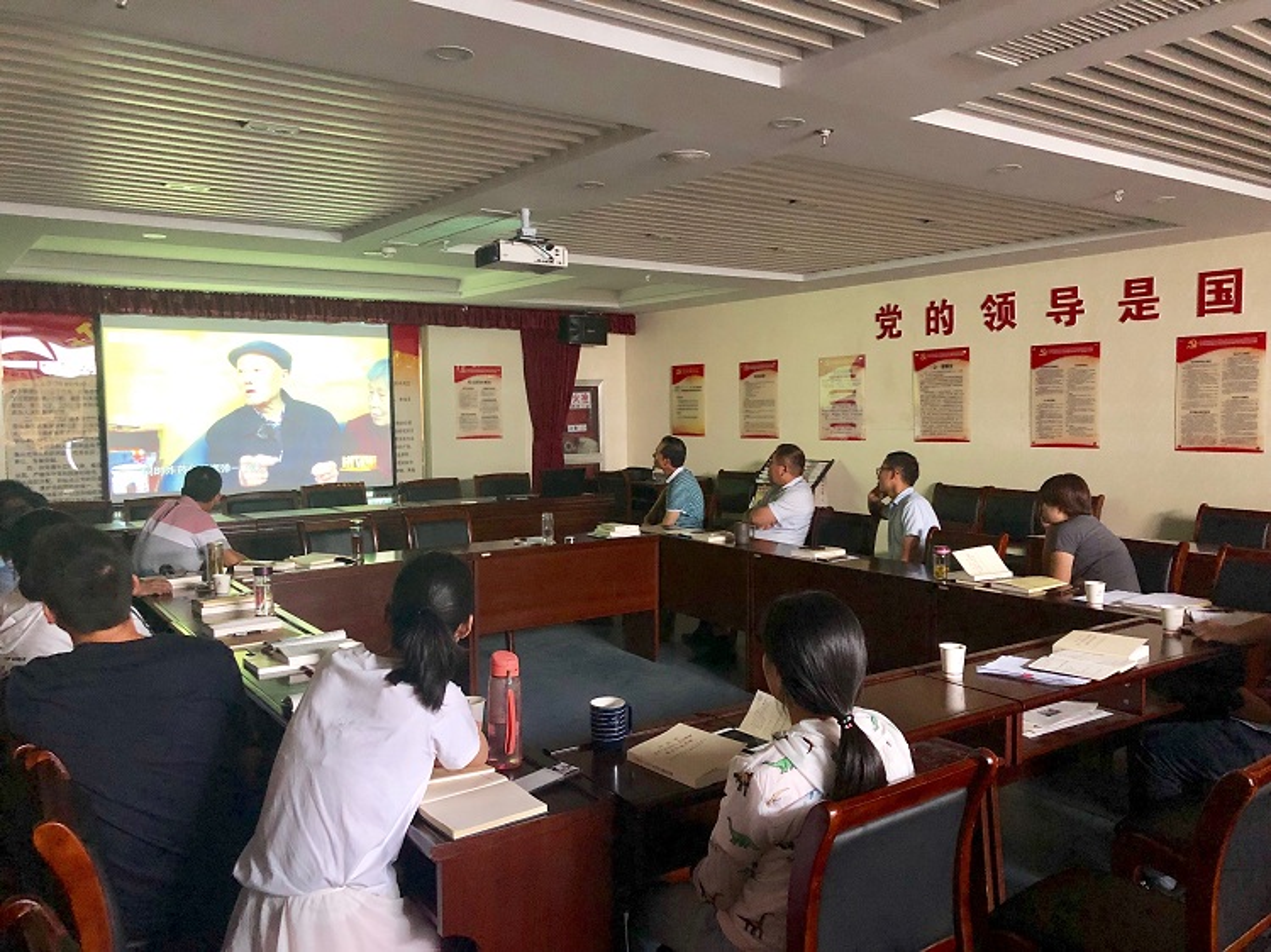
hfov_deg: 63.5
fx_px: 1028
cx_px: 636
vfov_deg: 49.7
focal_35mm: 28
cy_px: 476
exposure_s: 1/15
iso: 80
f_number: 1.8
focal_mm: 4
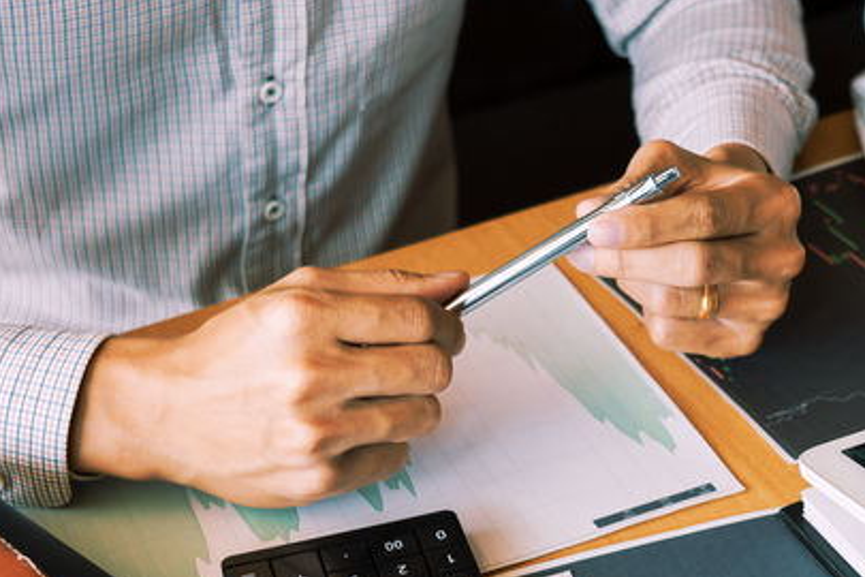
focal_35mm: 90
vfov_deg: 15.1
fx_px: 2162
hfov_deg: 22.2
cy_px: 426
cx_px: 746
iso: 400
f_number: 4
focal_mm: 43
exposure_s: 1/100
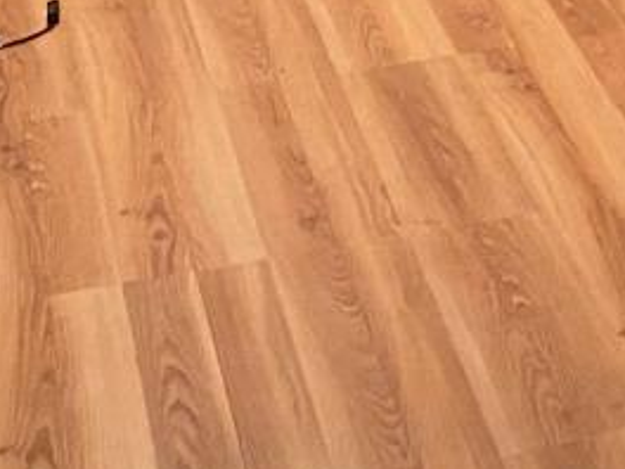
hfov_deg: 12.4
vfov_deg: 9.1
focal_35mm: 148
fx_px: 2672
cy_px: -629
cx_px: 1046
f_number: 1.8
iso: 400
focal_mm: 4.25
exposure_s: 1/60
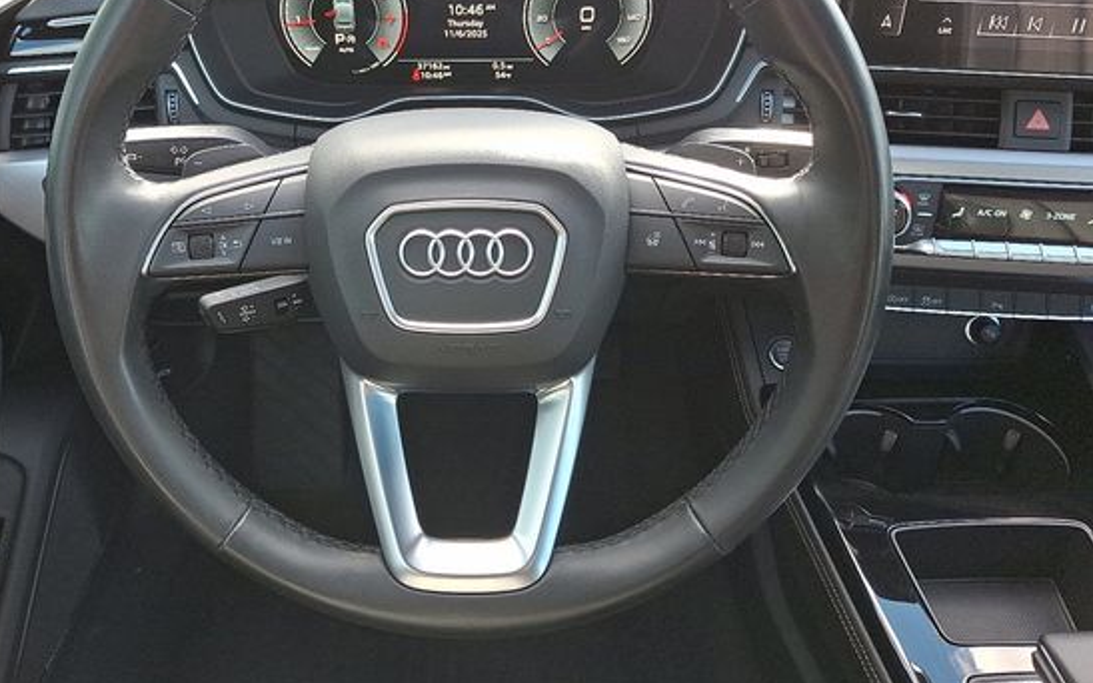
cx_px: 458
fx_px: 924
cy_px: 214
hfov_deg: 60.9
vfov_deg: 40.0
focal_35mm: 31
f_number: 1.8
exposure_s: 1/120
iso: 53
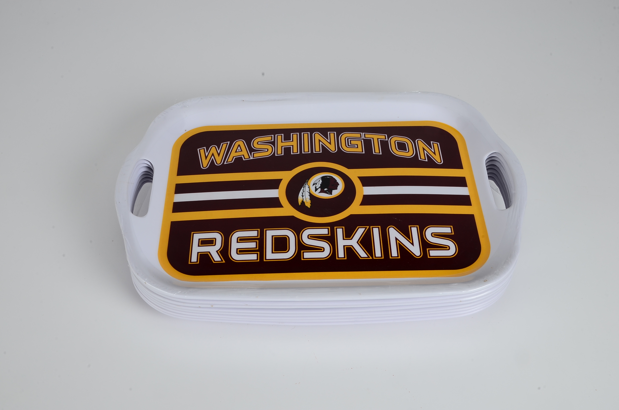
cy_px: 205
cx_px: 310
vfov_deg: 29.7
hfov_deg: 43.7
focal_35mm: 45
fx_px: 772
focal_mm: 30
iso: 100
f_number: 20
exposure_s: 1/160
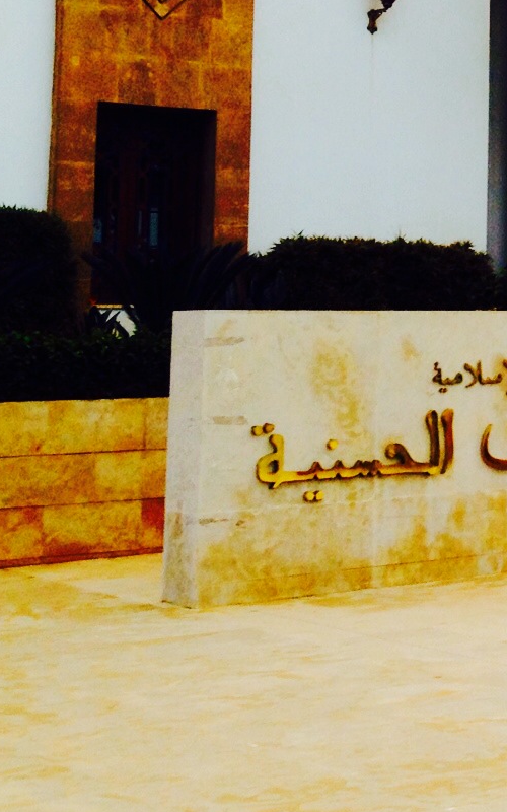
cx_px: 929
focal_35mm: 95
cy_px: 91
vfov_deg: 21.4
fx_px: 2100
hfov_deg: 12.5
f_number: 2.4
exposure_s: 1/60
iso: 50
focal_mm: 4.28
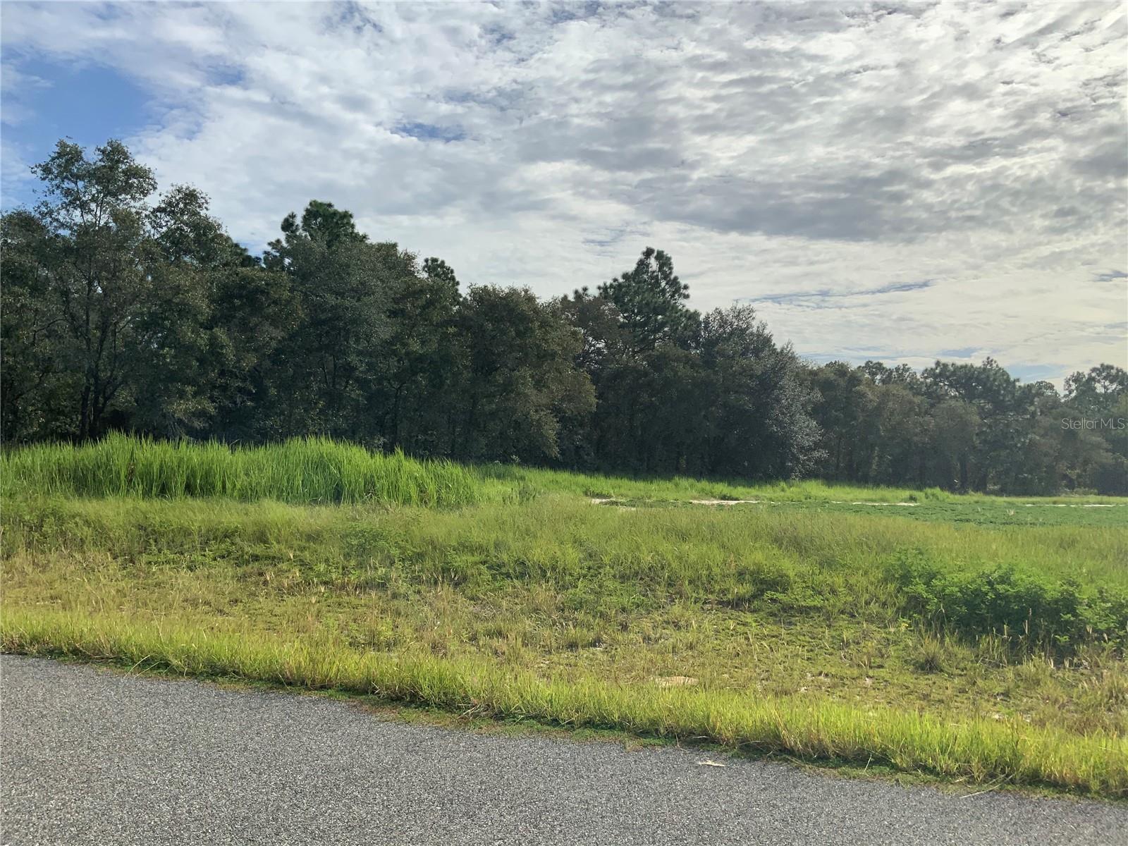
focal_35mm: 29
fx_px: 945
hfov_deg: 61.7
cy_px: 423
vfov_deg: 48.2
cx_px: 564
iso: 20
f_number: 1.8
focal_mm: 3
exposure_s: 1/4785
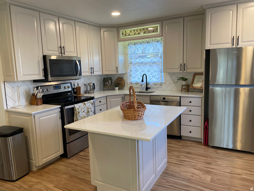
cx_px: 127
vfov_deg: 53.1
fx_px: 191
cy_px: 96
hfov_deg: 67.3
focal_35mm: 26
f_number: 1.6
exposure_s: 1/120
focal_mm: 4.2
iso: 125
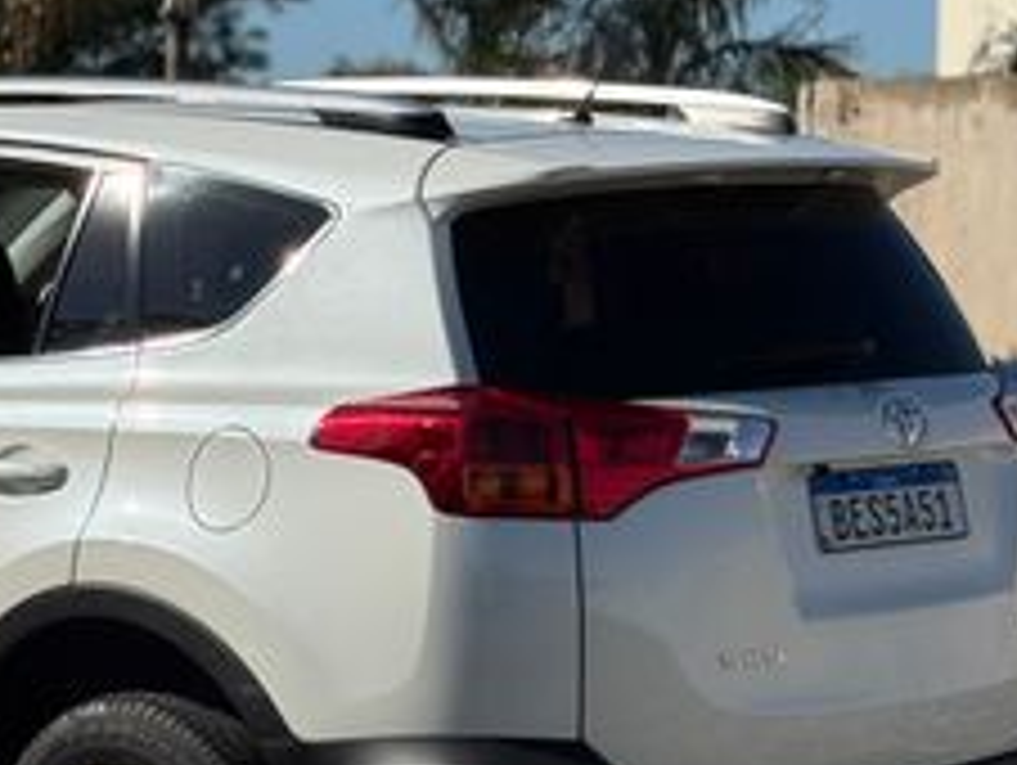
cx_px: 153
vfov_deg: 14.8
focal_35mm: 100
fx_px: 2941
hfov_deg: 19.3
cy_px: 540
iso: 50
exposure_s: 1/11364
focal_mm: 6.76
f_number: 1.78
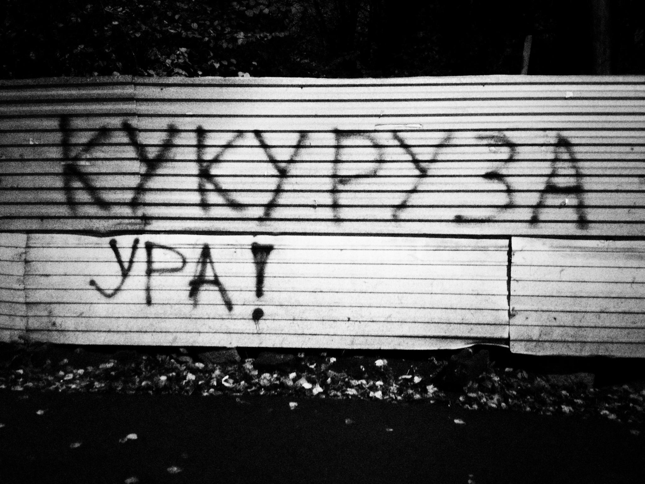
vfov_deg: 40.7
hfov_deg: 52.6
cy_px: 242
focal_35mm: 35
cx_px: 322
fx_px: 652
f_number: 2.4
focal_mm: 4.28
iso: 800
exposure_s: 1/15
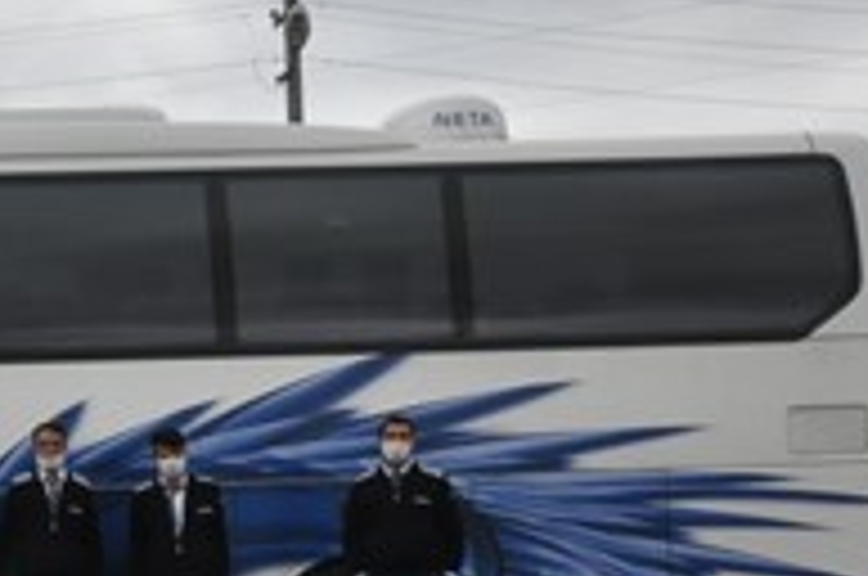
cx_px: -558
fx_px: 2190
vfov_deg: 14.7
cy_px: 580
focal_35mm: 91
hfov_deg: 18.8
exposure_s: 1/200
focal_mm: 18
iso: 1000
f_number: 16
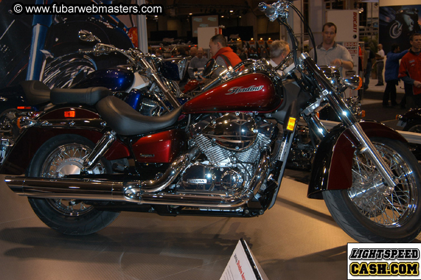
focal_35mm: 36
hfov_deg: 53.2
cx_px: 210
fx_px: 421
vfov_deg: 36.8
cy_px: 140
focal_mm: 24
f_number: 5
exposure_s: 1/60
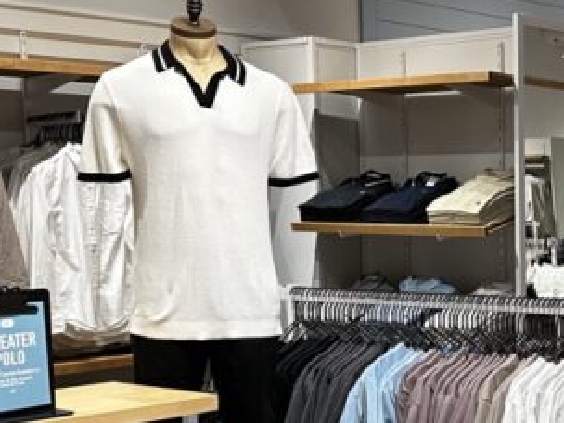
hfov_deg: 23.8
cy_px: 347
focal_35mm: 79
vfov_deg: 18.5
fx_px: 1287
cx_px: 545
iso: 100
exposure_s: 1/121
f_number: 1.78
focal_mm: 6.86
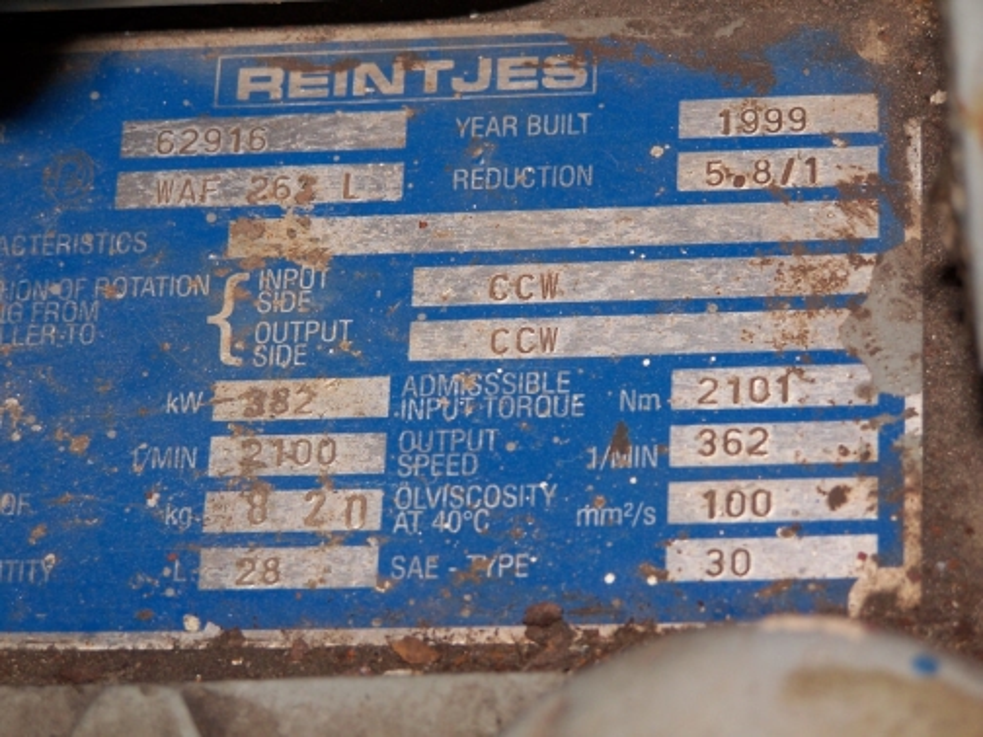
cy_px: 368
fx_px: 3947
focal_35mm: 139
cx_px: 492
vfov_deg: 10.7
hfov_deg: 14.2
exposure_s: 1/90
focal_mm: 23.1
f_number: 3.2
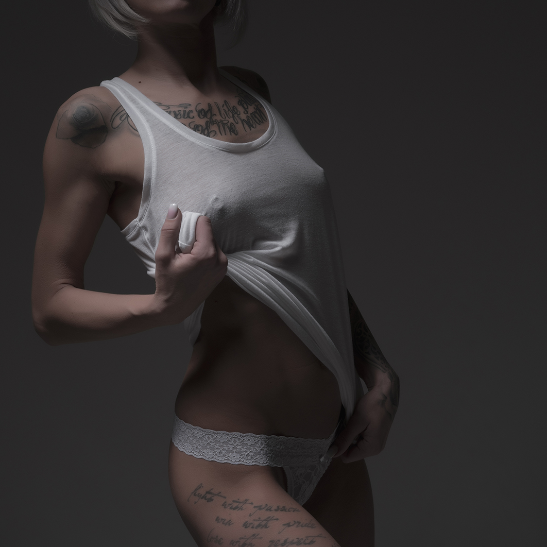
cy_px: 264
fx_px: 1144
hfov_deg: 26.9
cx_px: 274
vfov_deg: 26.9
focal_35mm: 64
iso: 125
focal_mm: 50
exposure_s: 1/200
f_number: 11
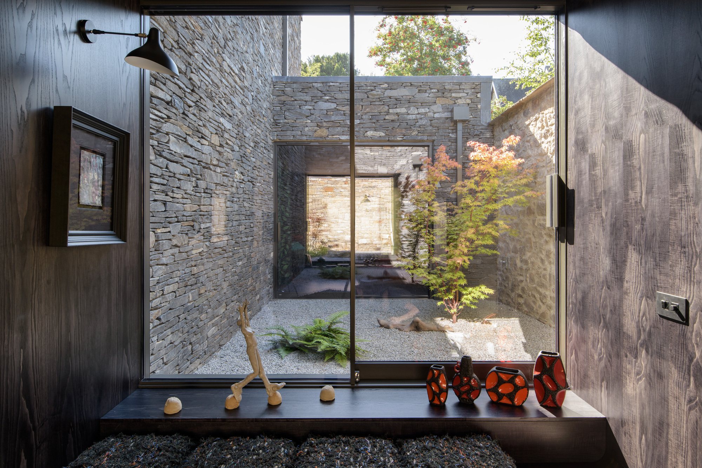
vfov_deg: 64.5
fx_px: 370
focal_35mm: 19
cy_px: 234
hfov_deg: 86.9
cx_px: 351
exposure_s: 1/13
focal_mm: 19
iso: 200
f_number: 11
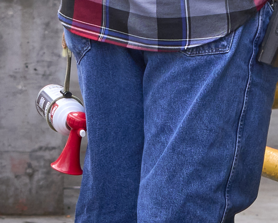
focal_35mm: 765
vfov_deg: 2.0
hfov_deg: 2.5
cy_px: -289
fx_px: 6294
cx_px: 527
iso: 800
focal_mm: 98
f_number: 5.6
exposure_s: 1/400
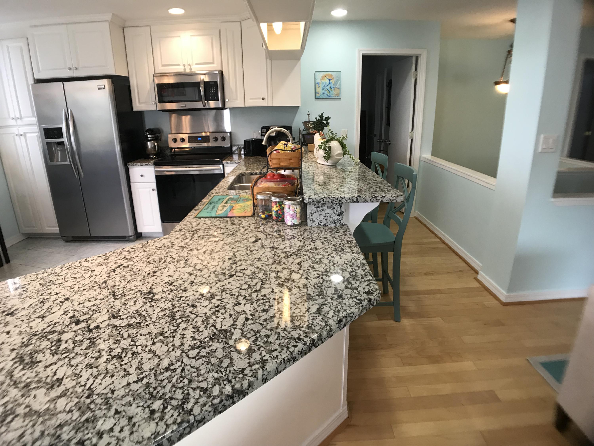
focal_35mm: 28
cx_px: 297
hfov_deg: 63.4
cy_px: 223
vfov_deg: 49.7
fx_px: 480
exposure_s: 1/30
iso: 25
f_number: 1.8
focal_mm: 3.99
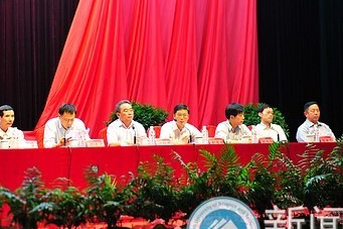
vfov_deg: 15.5
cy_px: 79
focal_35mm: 88
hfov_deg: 23.0
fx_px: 838
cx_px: 101
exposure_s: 1/100
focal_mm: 50
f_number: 2.8
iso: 2000
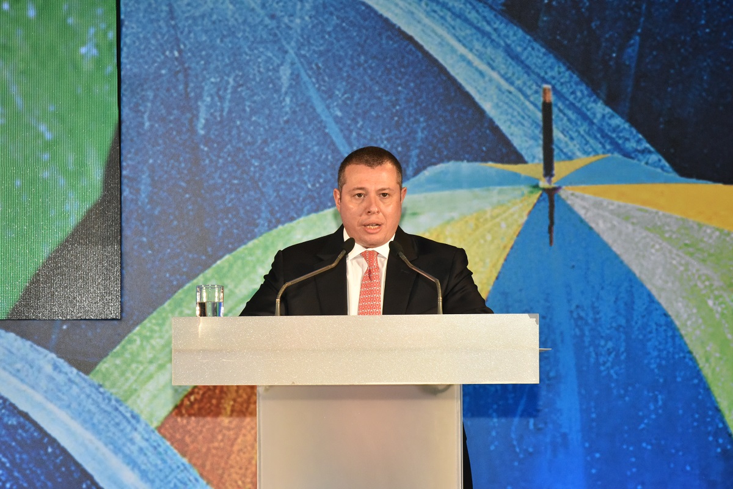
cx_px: 366
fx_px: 2138
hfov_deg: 19.5
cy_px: 244
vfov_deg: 13.0
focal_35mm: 105
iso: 5000
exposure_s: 1/80
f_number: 11
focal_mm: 105
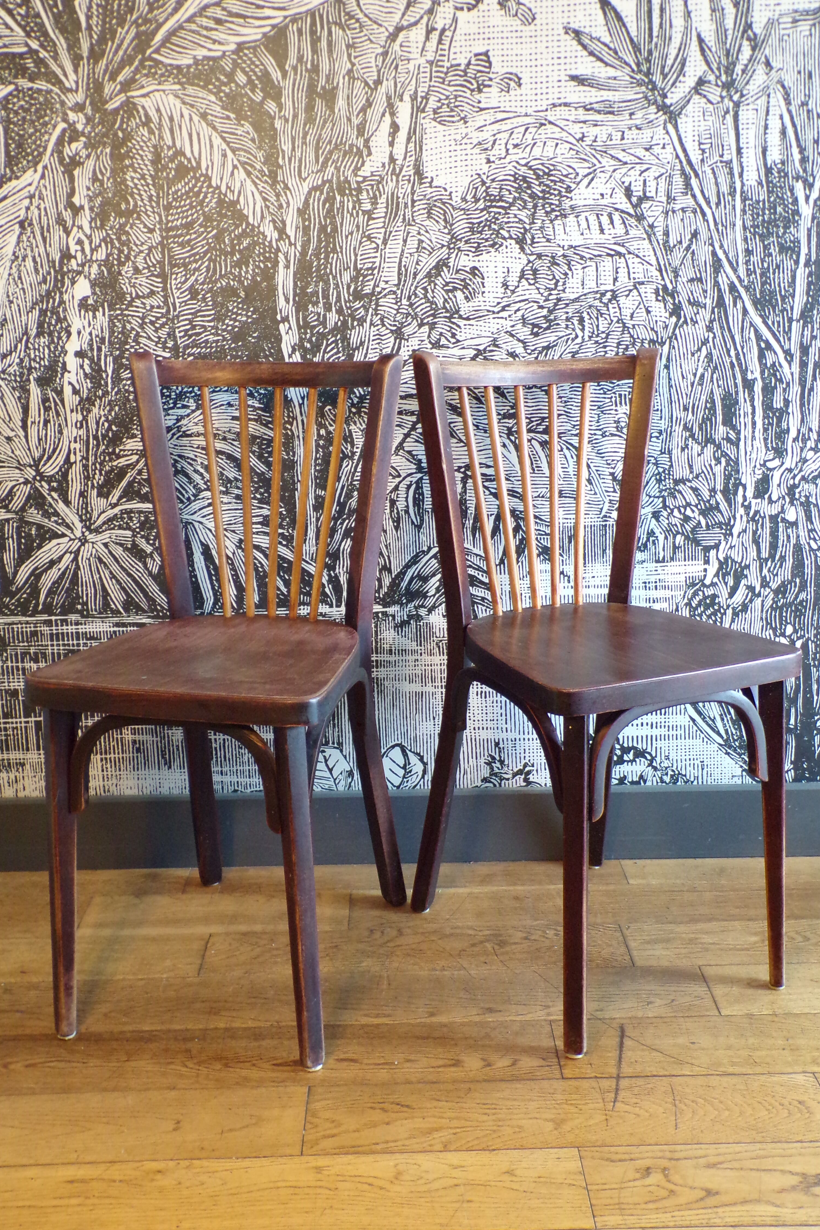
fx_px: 1162
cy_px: 613
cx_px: 408
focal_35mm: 34
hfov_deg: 38.9
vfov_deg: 55.8
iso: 370
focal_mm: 5.8
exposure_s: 1/17
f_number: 3.2
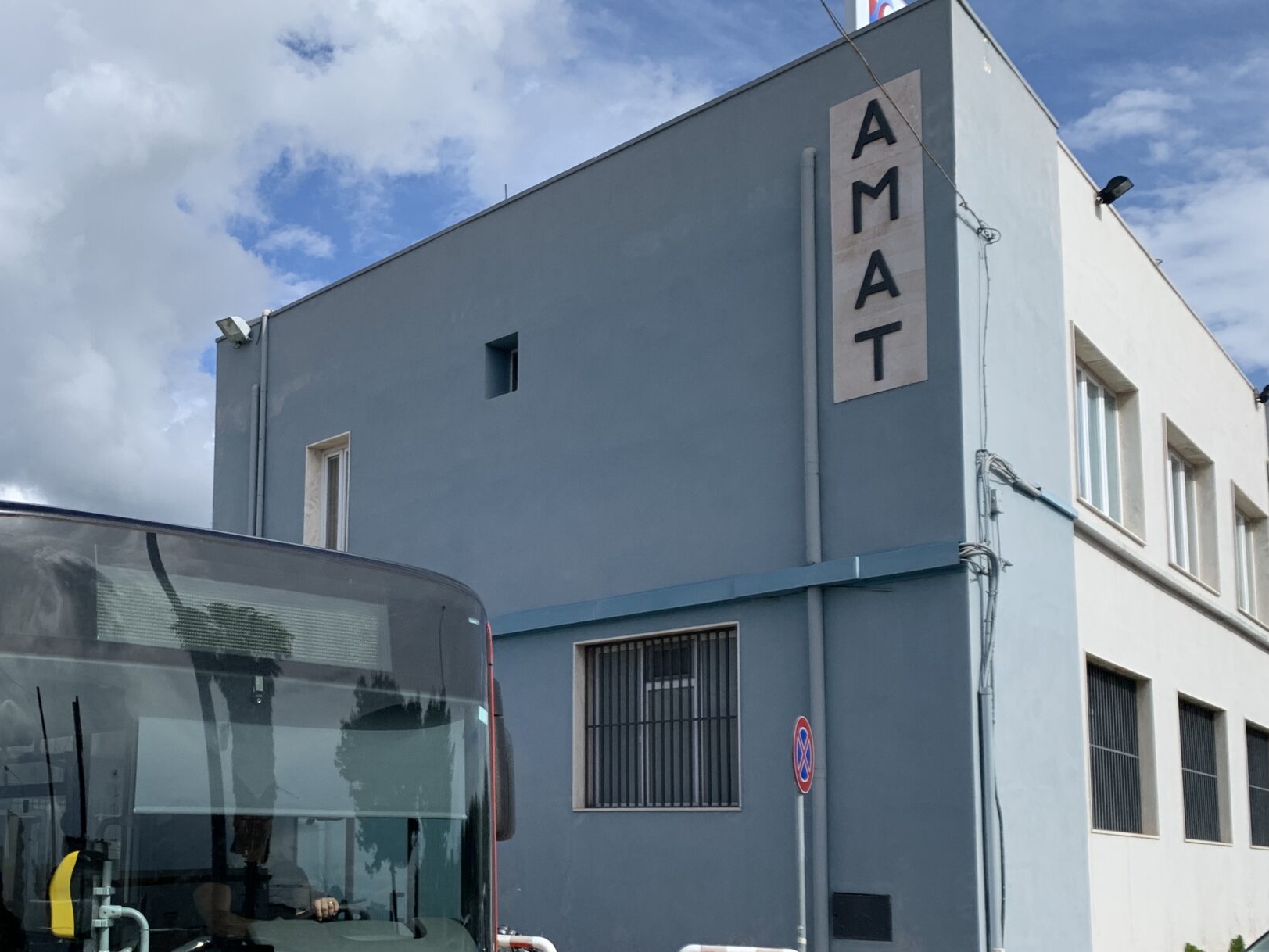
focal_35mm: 41
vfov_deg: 34.8
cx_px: 384
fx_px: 1503
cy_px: 639
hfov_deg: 44.8
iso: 25
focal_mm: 4.25
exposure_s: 1/2833
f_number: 1.8
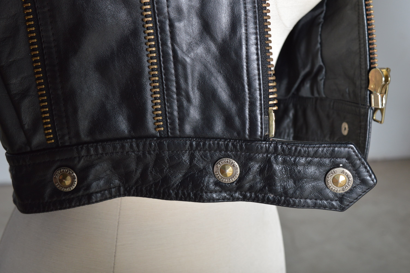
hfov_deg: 35.1
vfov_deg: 23.7
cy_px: 136
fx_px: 649
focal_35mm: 57
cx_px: 205
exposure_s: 1/200
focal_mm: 38
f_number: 9
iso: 400
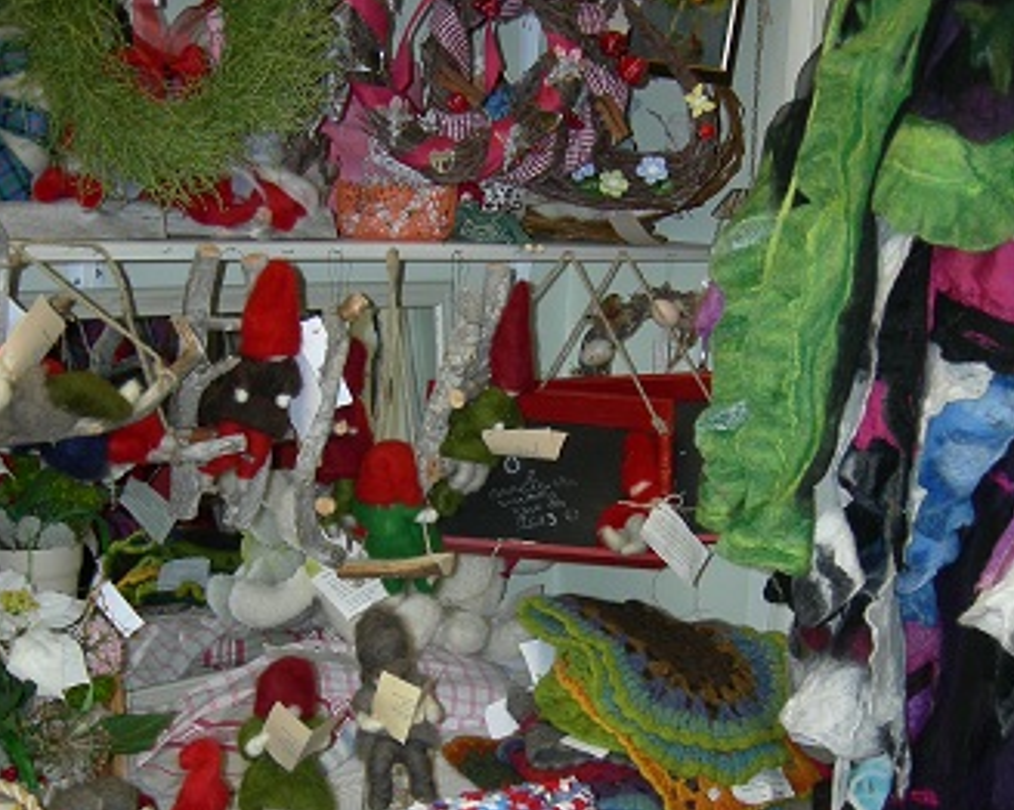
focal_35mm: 48
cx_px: 510
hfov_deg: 38.8
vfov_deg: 31.2
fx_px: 1440
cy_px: 529
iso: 64
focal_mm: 7.5
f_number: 2.7
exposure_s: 1/60.1
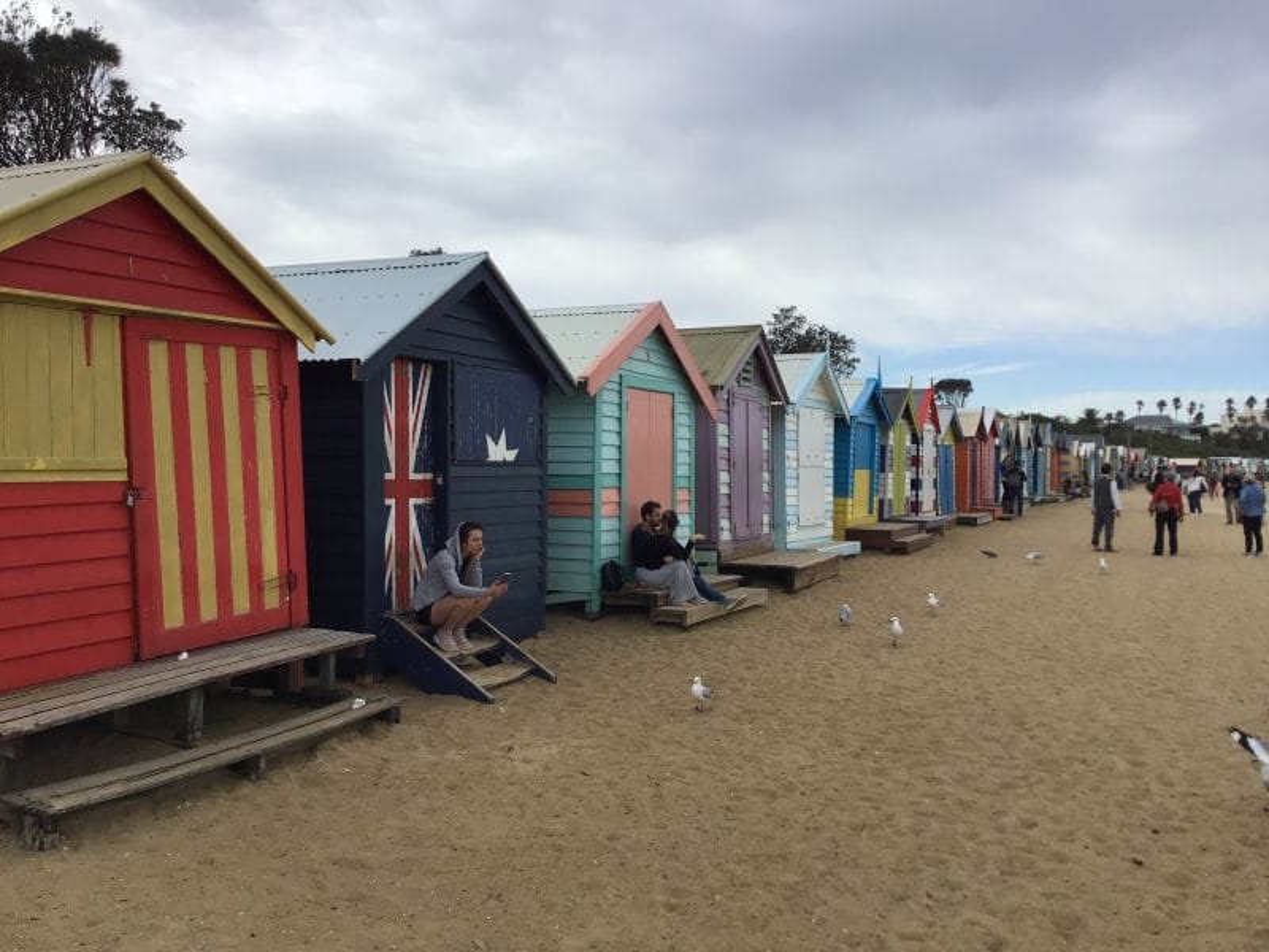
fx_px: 1136
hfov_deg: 58.4
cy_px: 476
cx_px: 634
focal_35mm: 31
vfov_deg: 45.4
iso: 25
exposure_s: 1/1116
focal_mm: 3.3
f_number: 2.4
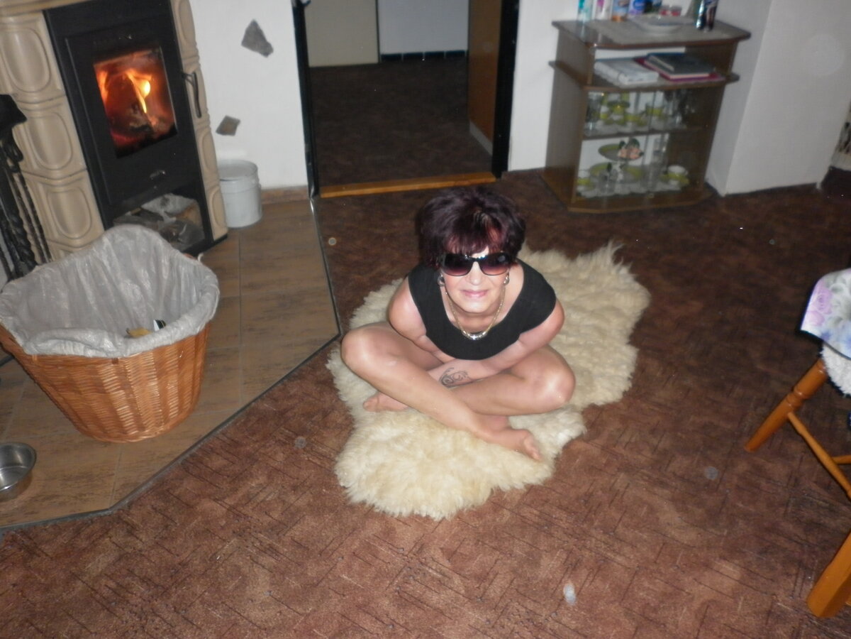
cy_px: 320
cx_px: 426
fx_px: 688
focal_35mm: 28
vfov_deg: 49.7
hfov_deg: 63.4
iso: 160
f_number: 2.8
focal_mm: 5
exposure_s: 1/30
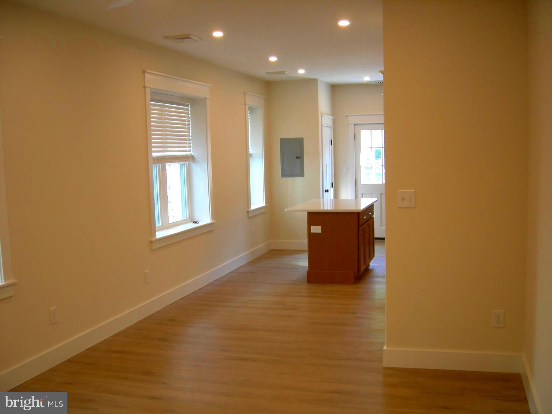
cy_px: 207
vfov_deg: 39.7
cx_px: 276
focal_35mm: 36
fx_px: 574
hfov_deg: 51.4
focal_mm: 7.5
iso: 64
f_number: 2.7
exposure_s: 1/38.6
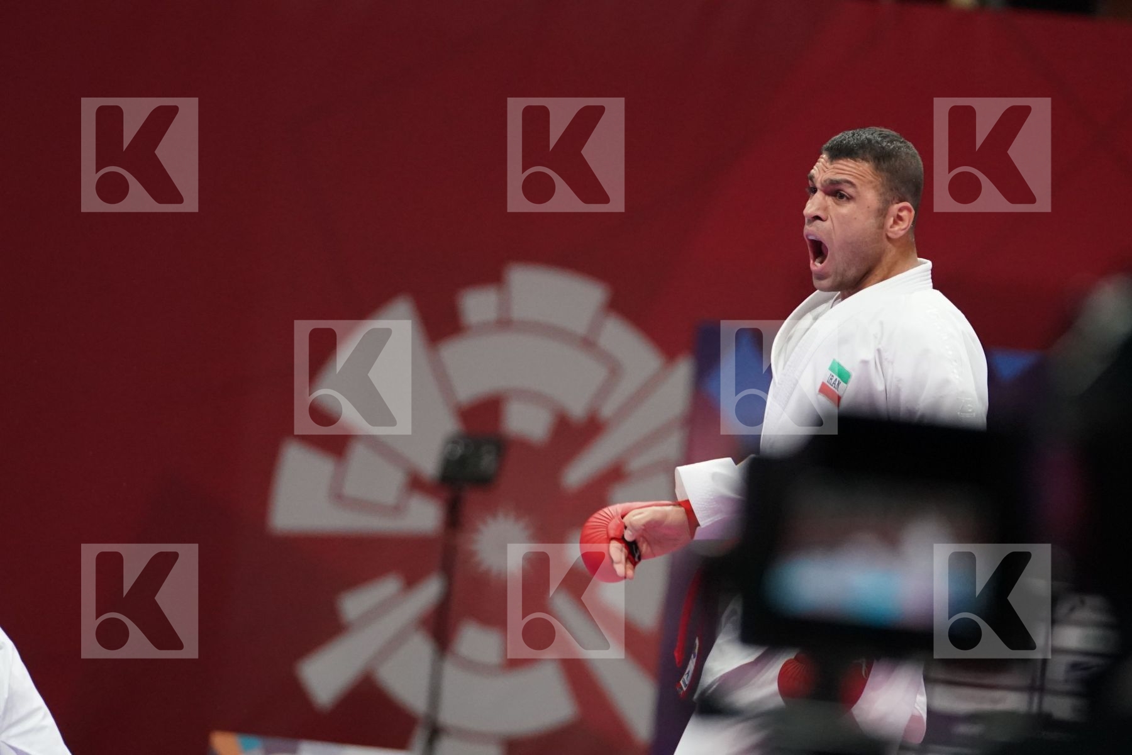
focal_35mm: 346
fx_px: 10879
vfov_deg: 4.0
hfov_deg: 6.0
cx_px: 566
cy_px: 378
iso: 5000
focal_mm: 231
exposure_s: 1/1000
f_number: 4
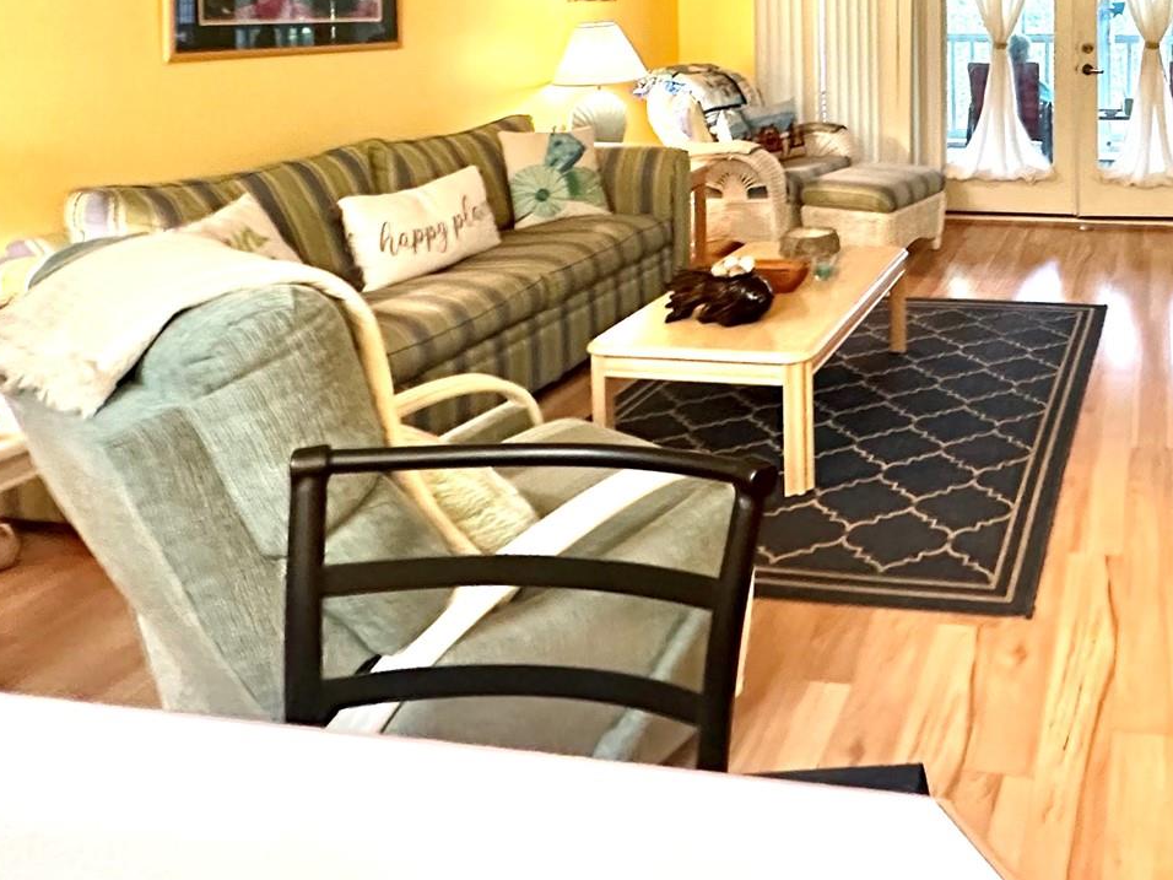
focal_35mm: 30
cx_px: 1026
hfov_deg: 53.5
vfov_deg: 41.7
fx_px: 1017
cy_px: 36
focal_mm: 2.22
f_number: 2.2
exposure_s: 1/60
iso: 640
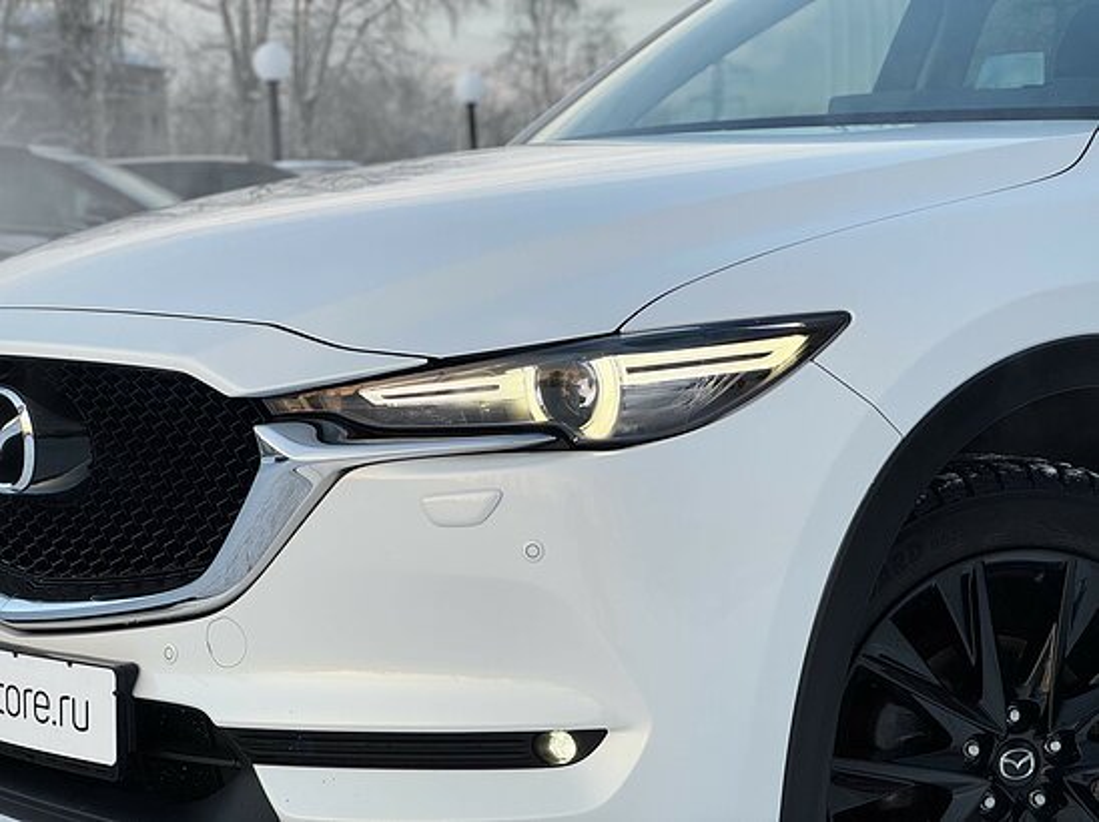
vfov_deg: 19.1
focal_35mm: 77
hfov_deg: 25.4
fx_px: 2442
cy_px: 411
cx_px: 550
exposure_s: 1/99
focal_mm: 9
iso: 64
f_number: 2.8
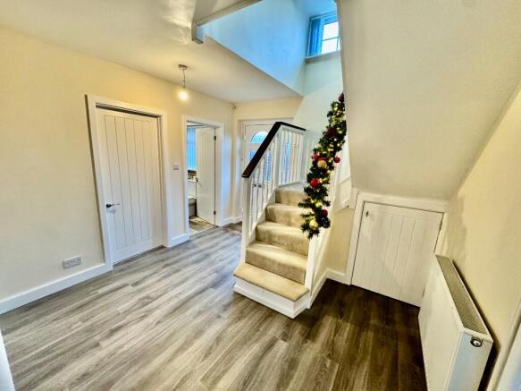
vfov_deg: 85.7
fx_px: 211
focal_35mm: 14
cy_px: 196
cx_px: 260
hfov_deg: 102.1
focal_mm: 2.22
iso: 500
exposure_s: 1/50
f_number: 2.2
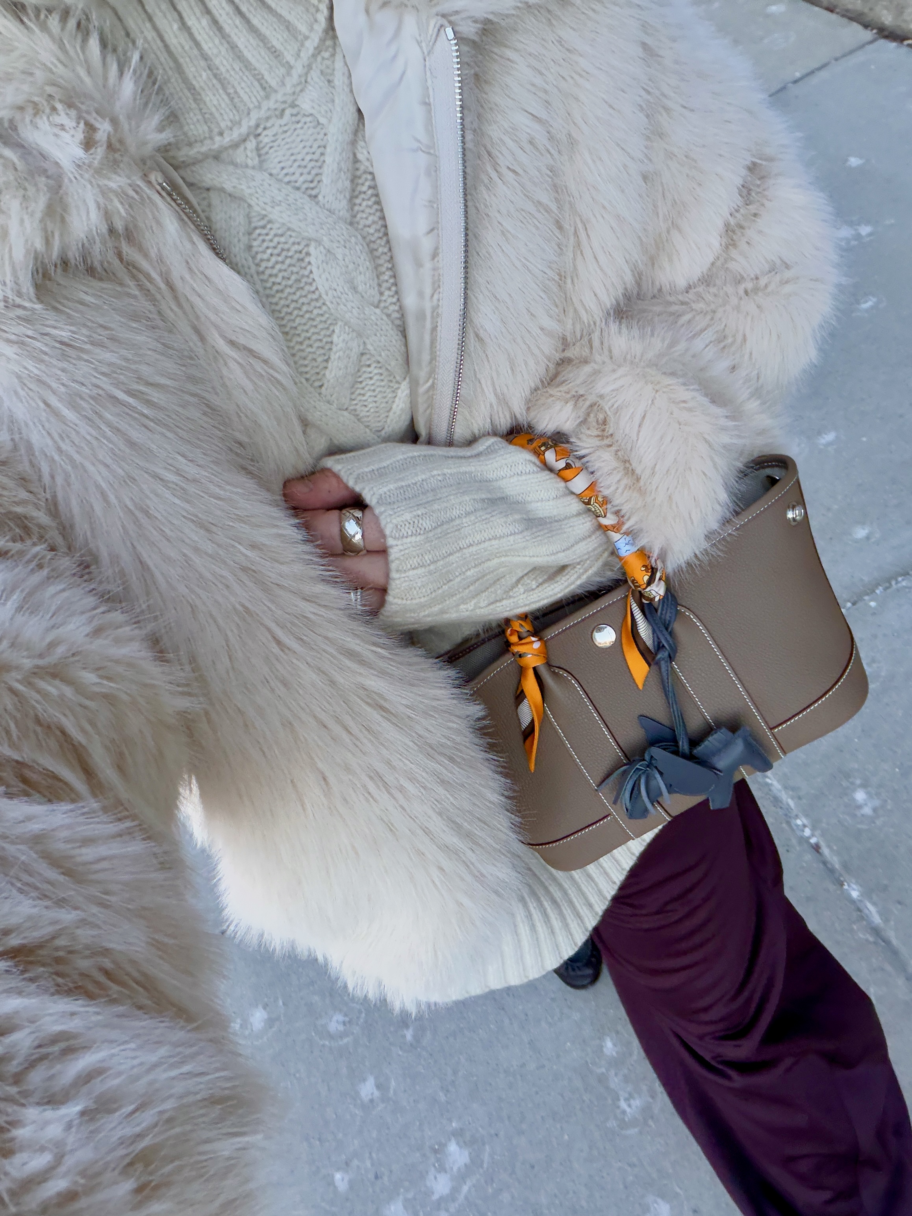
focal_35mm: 30
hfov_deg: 46.8
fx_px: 1054
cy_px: 608
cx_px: 456
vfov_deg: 60.0
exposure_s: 1/121
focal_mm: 2.71
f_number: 1.9
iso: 25
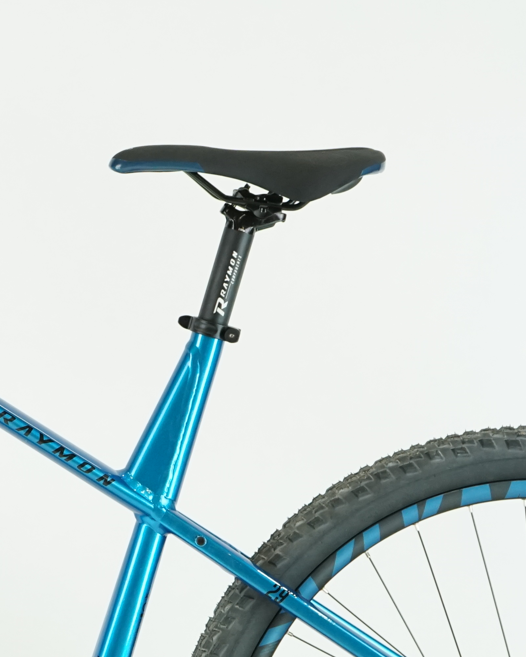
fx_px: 3230
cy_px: 538
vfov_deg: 11.6
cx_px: -99
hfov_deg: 9.2
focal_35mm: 166
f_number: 5.6
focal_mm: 59
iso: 1600
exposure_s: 1/200
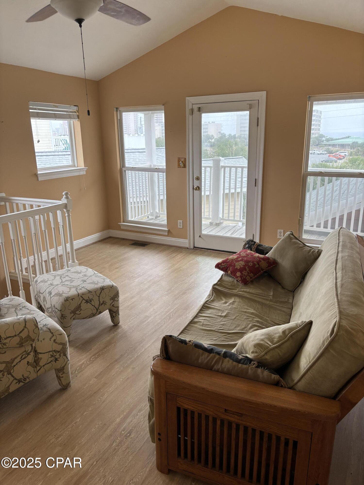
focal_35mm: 26
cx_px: 182
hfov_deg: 53.1
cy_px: 242
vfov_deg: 67.3
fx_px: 365
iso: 40
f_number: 1.6
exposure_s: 1/121
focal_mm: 5.96
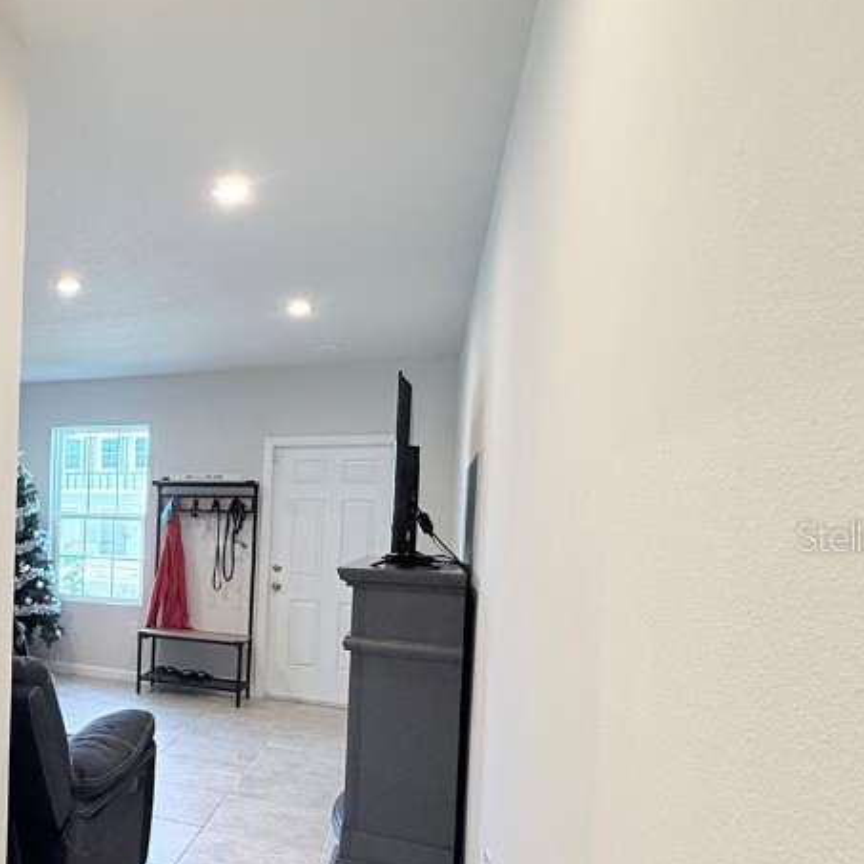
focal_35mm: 28
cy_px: 536
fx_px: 791
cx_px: 0
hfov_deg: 47.5
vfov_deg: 56.7
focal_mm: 2.22
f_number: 2.2
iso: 250
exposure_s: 1/120
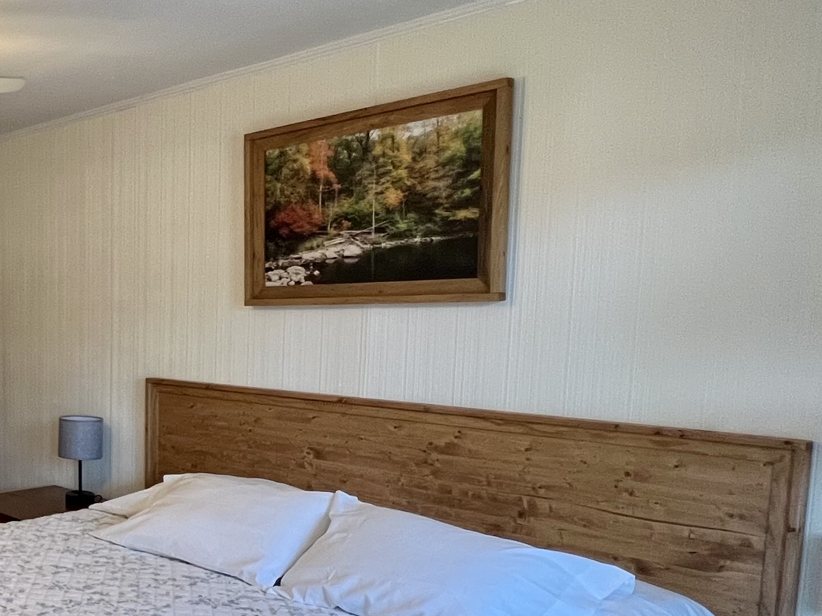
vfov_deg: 39.3
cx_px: -134
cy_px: 403
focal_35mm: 36
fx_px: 855
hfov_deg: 39.3
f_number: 1.8
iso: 200
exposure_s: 1/120
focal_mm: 1.57
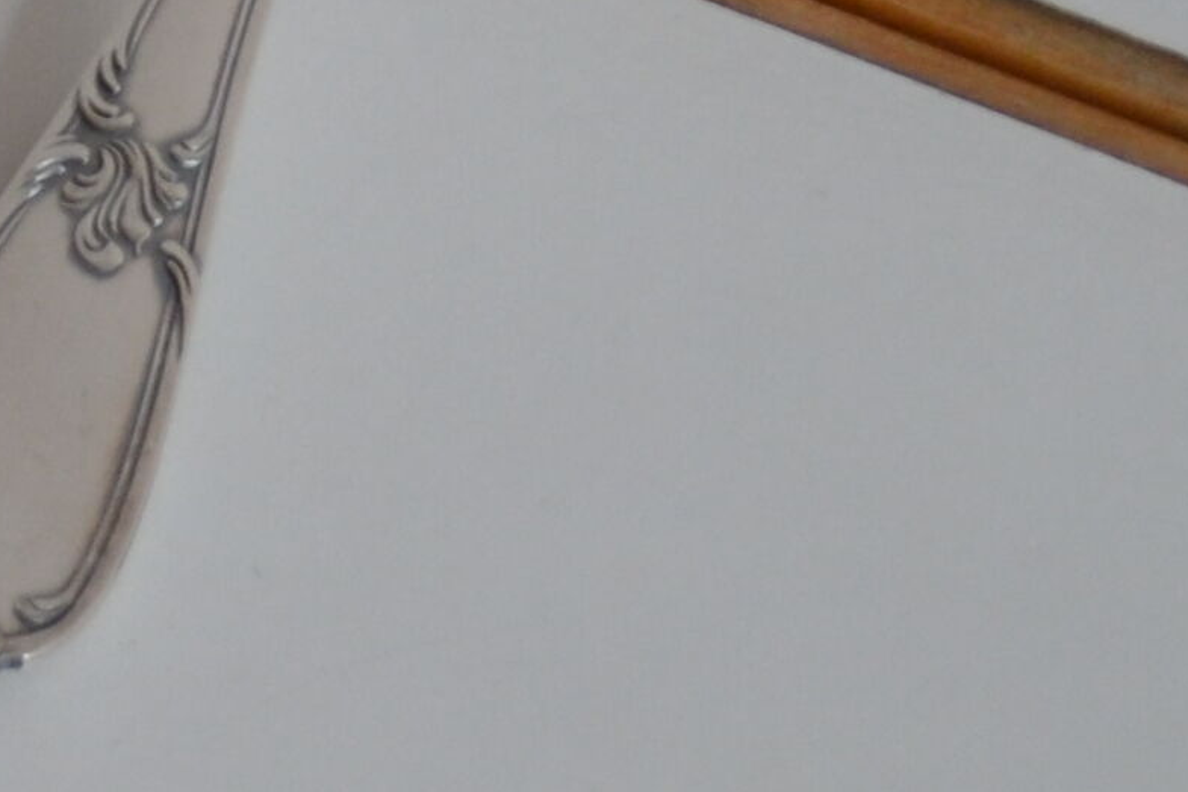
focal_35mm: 229
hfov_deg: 8.2
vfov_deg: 5.9
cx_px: -1710
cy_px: -476
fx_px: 7555
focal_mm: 26
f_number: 5
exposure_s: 1/100
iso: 400
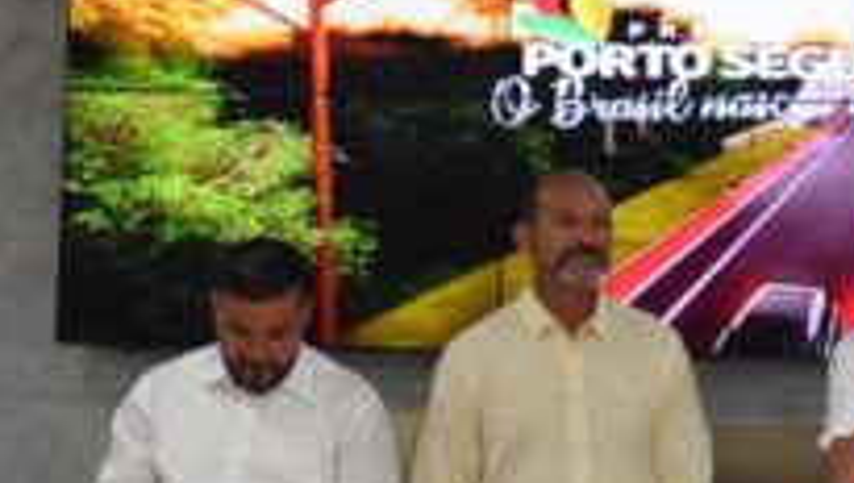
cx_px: 996
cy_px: 206
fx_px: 3218
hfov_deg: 14.7
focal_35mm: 142
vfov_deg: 8.6
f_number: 5
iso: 800
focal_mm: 25
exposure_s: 1/100
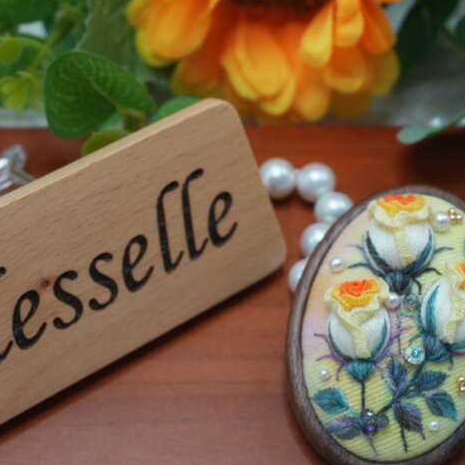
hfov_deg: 21.1
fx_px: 1244
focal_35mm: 82
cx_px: 287
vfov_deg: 21.1
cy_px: 188
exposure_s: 1/60
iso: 400
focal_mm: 31
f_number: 5
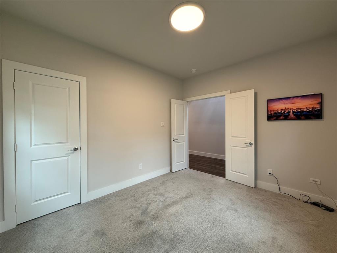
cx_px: 168
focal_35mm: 14
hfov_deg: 102.1
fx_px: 136
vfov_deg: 85.7
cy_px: 126
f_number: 2.2
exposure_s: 1/120
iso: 250
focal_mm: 2.22
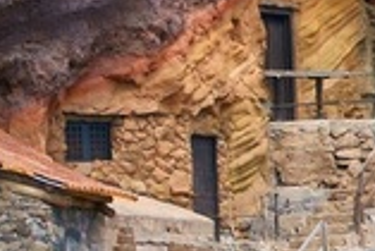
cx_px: 831
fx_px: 4752
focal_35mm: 456
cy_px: 344
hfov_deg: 4.4
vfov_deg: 3.0
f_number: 4
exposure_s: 1/1250
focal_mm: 55
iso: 200
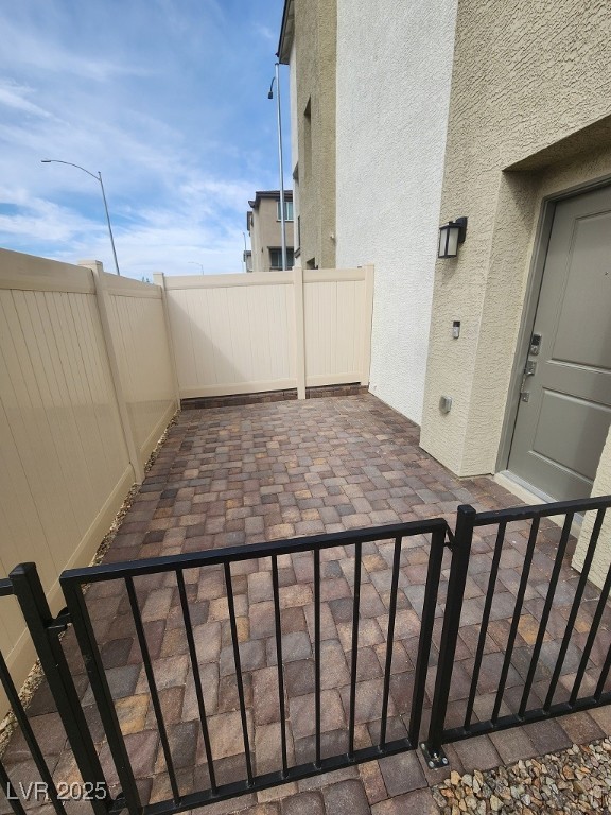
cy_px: 408
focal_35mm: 13
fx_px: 306
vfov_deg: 106.2
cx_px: 306
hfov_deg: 89.9
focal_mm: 2.2
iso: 50
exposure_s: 1/1314
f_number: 2.2
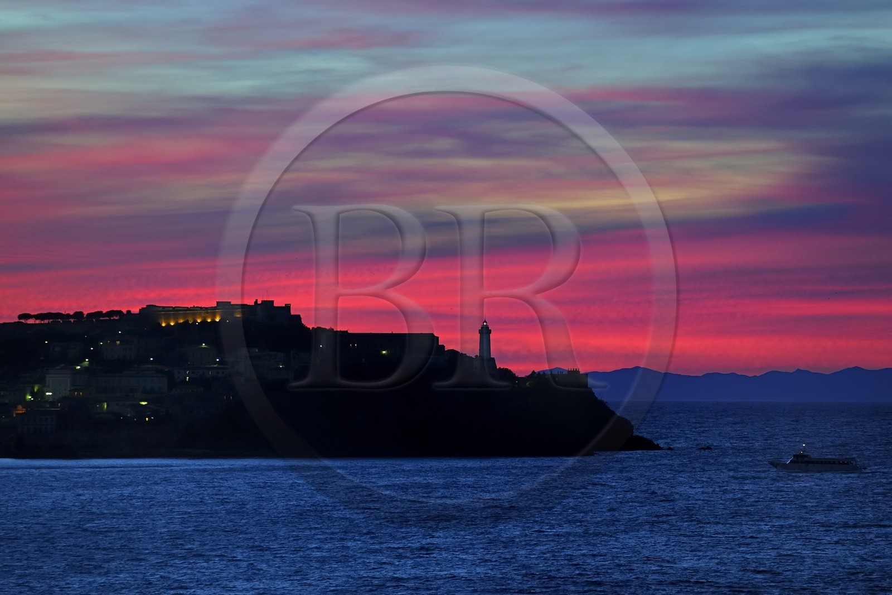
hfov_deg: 12.1
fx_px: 4211
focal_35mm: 170
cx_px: 446
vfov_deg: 8.1
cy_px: 298
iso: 800
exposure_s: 1/40
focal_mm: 170
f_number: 2.8
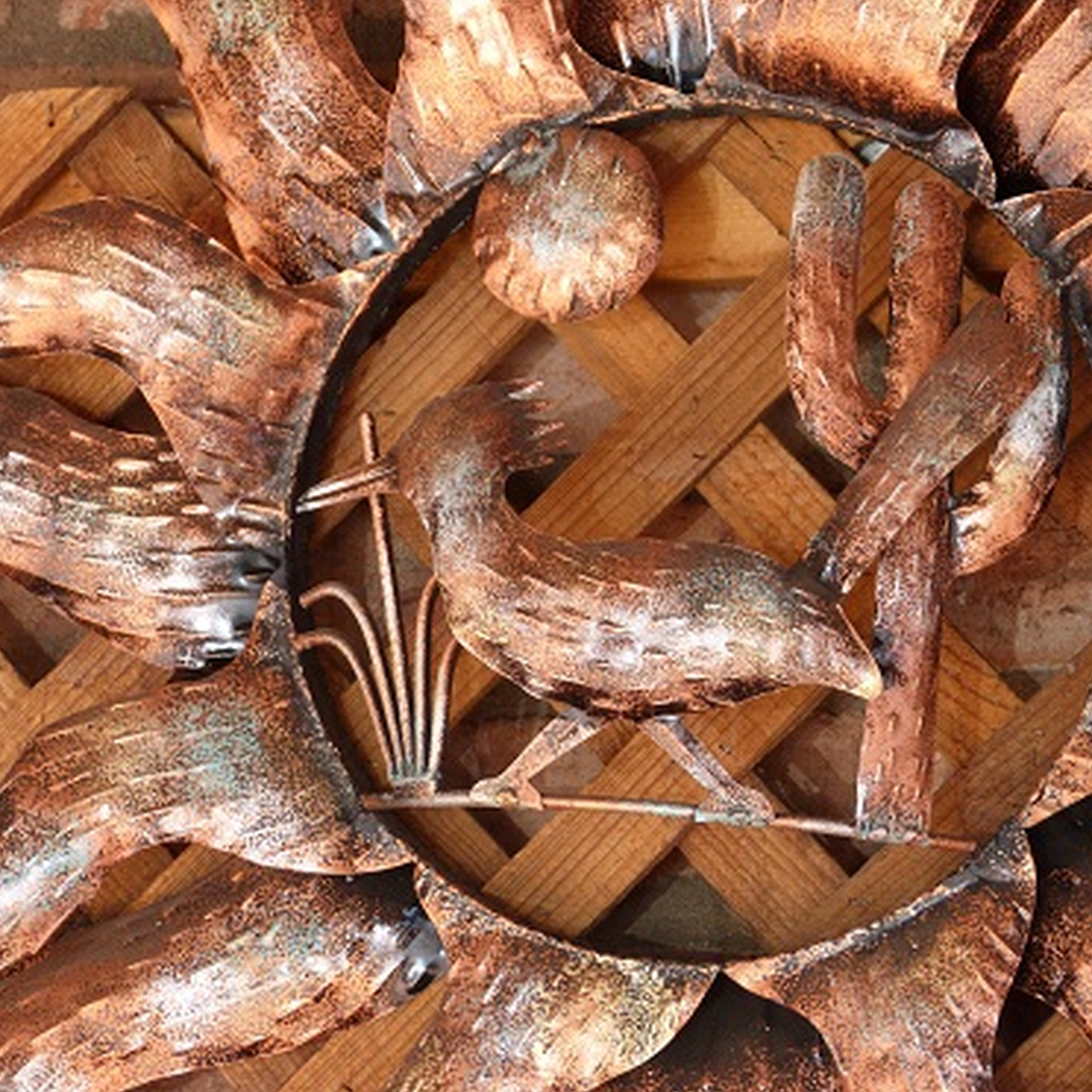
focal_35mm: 127
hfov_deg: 13.7
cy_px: 545
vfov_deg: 13.7
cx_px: 725
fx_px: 4533
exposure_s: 1/100
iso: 100
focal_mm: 19.3
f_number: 3.5
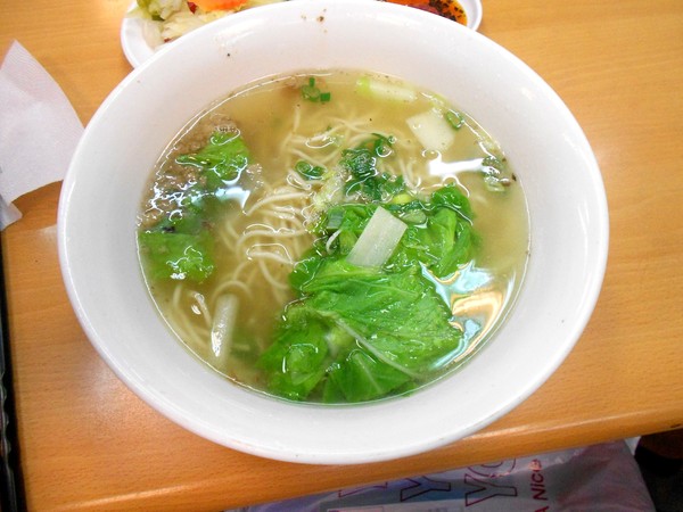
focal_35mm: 26
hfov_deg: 67.3
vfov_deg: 53.1
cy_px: 256
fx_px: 513
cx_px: 342
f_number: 3.2
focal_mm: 4.6
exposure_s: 1/60
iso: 400
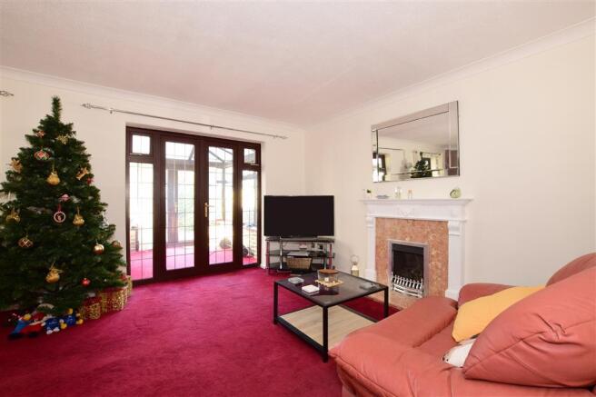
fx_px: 248
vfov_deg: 77.3
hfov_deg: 100.4
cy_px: 198
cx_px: 298
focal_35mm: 15
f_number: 10
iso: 400
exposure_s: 1/1.6
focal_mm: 10
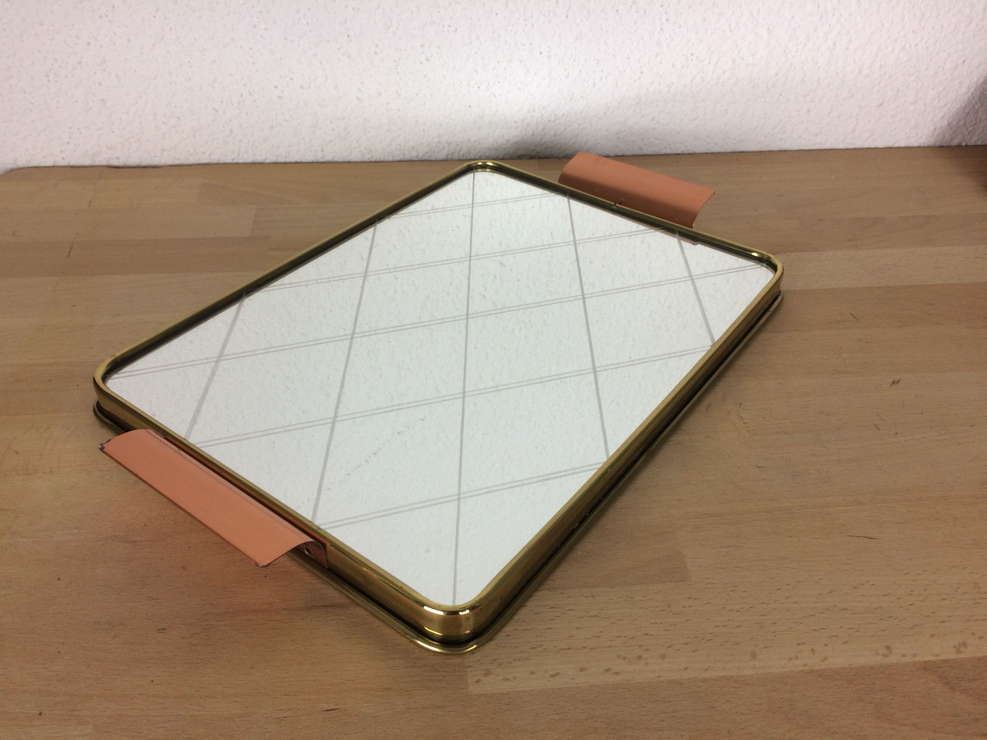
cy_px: 370
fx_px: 827
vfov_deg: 48.2
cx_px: 494
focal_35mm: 29
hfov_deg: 61.7
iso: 40
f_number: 2.2
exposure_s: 1/50
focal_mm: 4.15
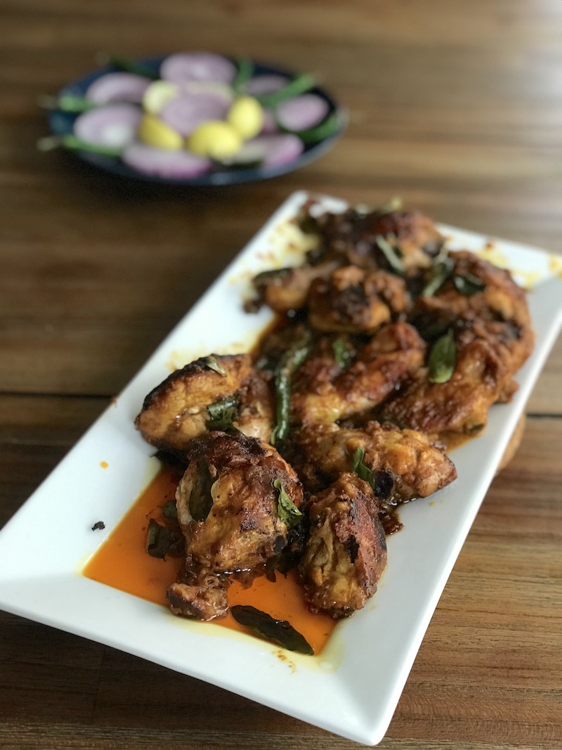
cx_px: 281
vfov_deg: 33.8
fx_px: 1234
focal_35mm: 57
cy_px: 375
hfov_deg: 25.7
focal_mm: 6.6
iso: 320
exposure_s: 1/50
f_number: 2.8
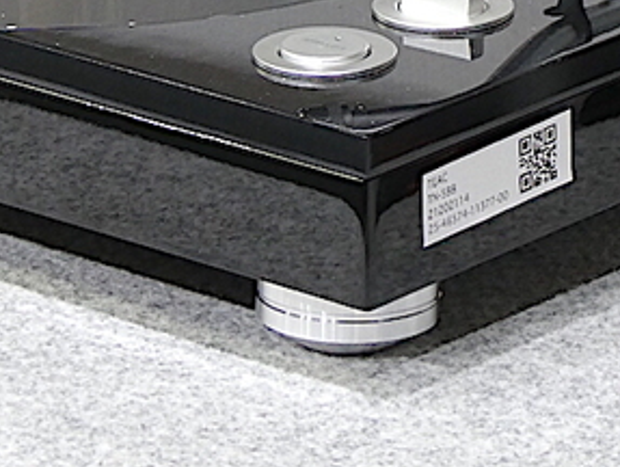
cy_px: -71
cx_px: 199
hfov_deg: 5.6
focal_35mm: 354
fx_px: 6348
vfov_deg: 4.2
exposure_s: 1/5
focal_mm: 19
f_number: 5.1
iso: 200
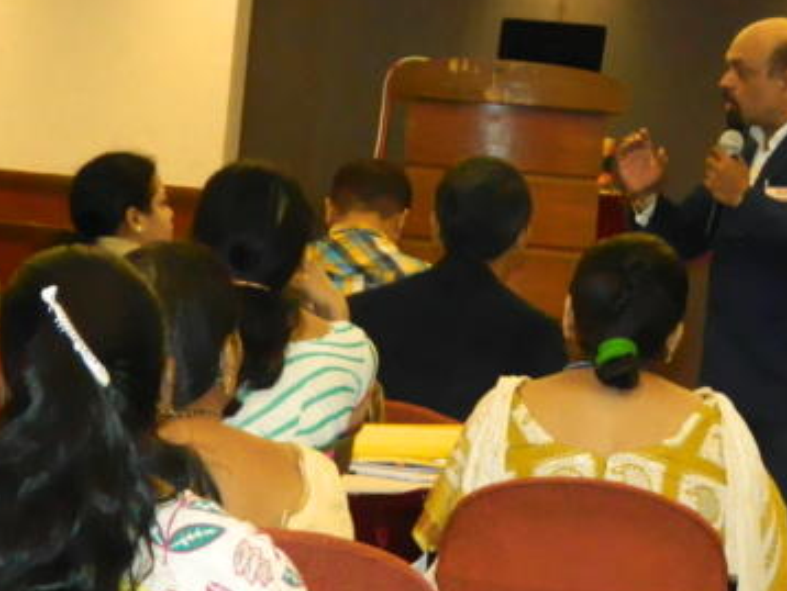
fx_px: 4095
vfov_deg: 8.3
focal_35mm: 180
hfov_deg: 11.0
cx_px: 444
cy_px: 342
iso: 1600
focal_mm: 23.2
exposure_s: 1/30
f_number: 4.7
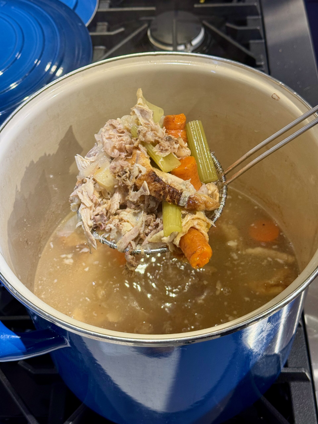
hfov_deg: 30.3
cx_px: 159
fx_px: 588
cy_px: 212
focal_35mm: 48
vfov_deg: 39.7
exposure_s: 1/60
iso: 160
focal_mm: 6.76
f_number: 1.78
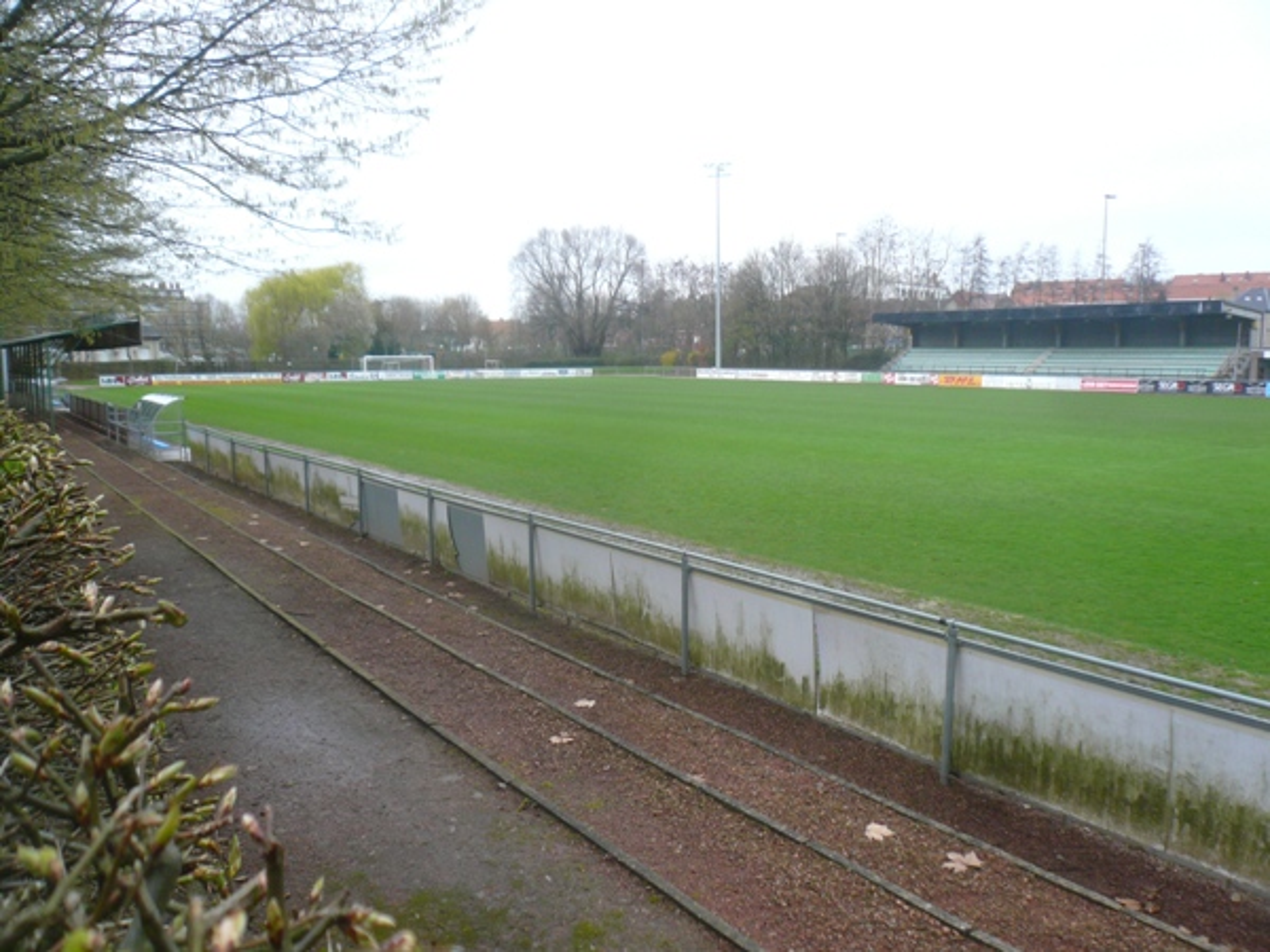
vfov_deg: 49.7
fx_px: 1027
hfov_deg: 63.4
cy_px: 476
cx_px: 635
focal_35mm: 28
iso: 100
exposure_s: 1/160
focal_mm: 4.6
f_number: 2.8
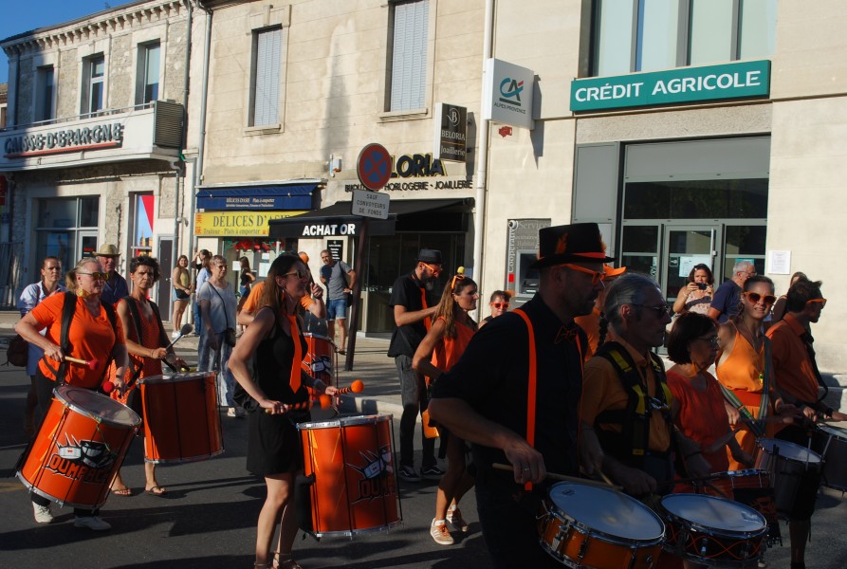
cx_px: 424
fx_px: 1026
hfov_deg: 44.9
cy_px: 284
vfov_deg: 31.0
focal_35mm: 44
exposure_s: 1/250
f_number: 8
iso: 100
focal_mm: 29
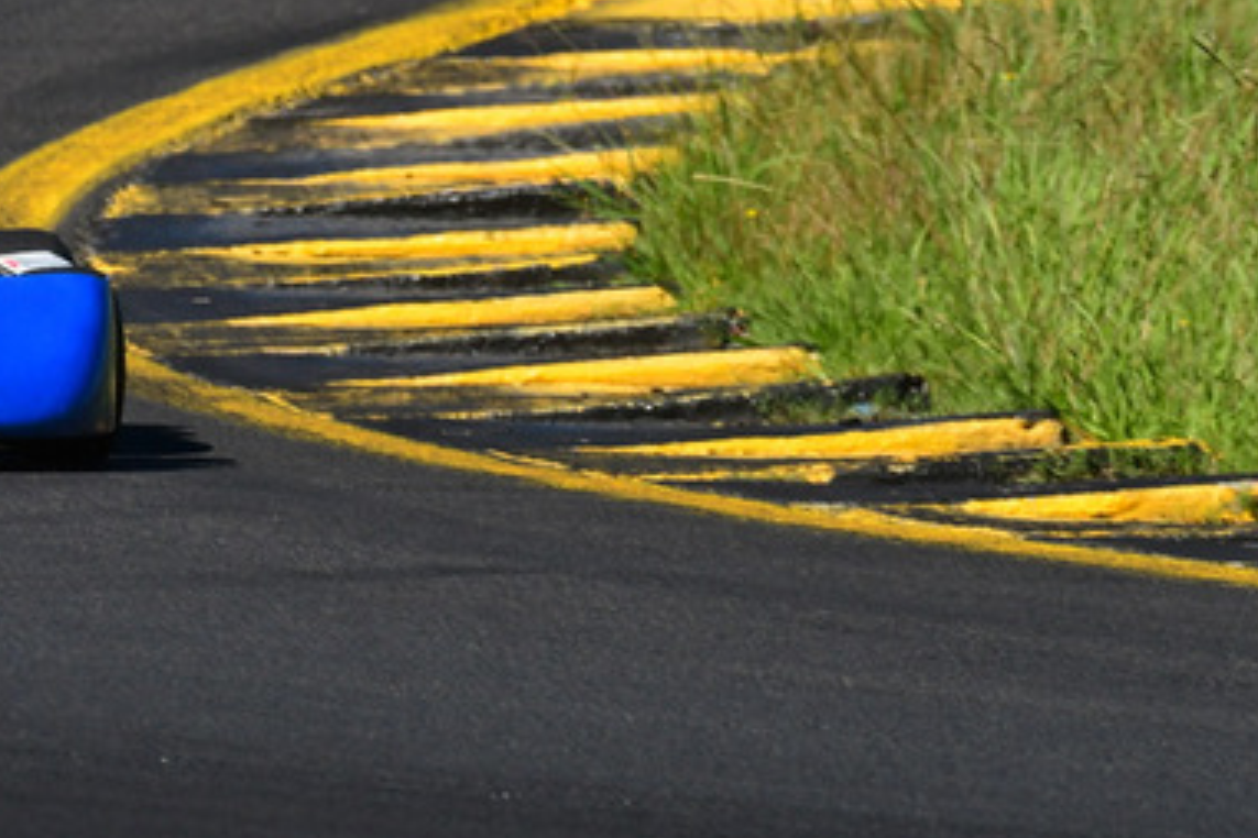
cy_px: 26
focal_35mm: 1576
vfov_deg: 0.9
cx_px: 3
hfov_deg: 1.3
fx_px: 55068
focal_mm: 500
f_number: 11
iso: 400
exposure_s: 1/640
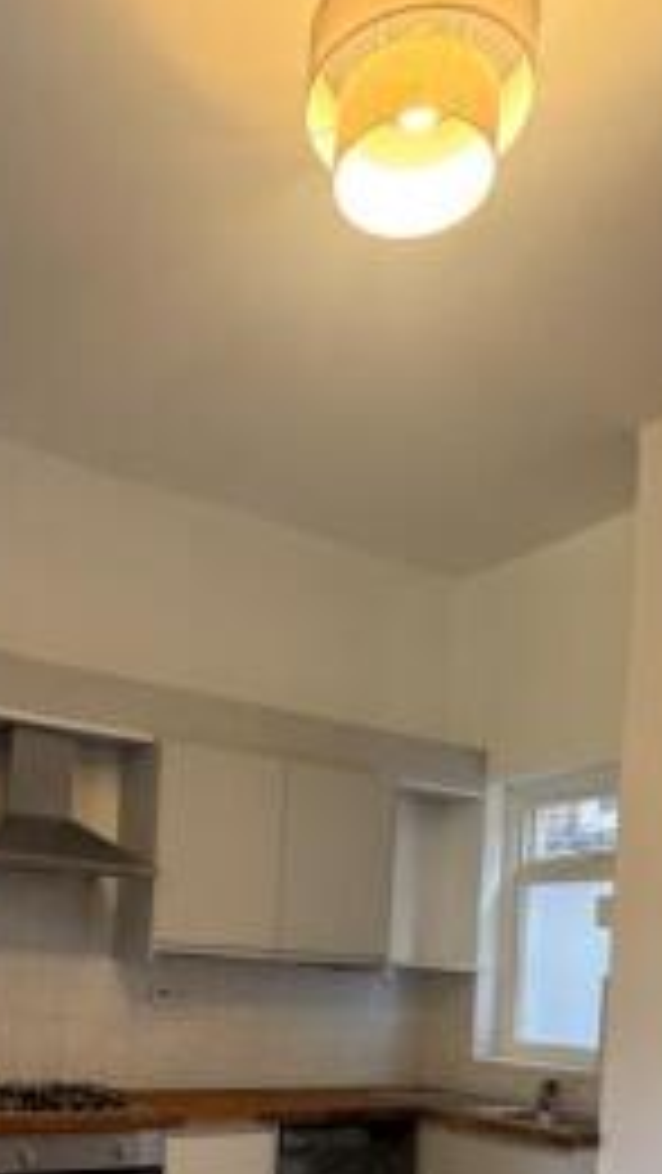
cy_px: 965
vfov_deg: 53.5
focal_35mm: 34
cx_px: 169
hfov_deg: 34.0
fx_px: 1060
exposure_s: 1/60
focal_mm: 2.22
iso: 400
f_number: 2.2
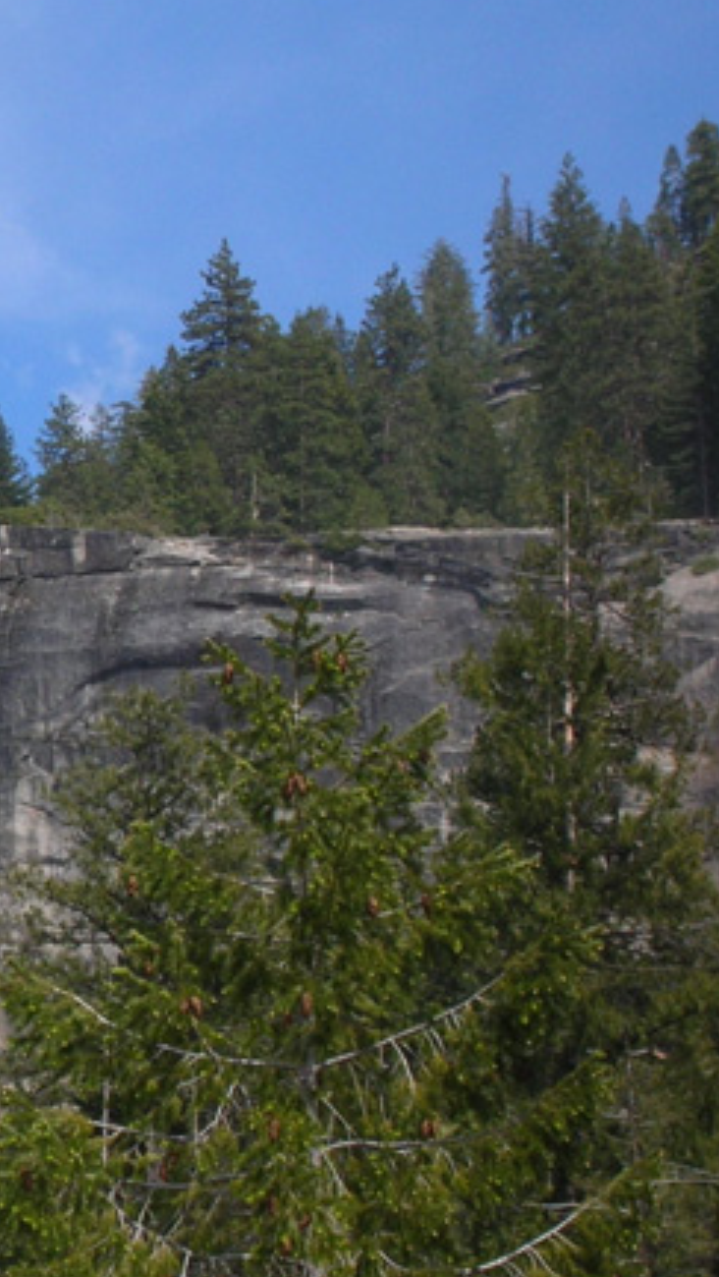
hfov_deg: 5.7
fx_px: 7142
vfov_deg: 10.2
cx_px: -333
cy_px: 813
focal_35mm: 211
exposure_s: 1/341
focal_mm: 17.4
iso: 50
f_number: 4.9
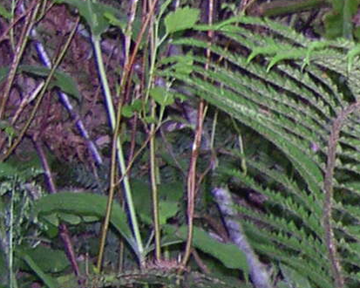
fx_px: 2173
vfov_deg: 7.4
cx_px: 901
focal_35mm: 204
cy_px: 507
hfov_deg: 8.5
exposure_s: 1/60
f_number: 2.8
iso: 198
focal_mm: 8
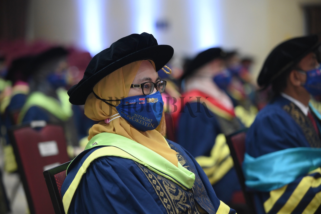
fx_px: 935
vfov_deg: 13.0
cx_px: 160
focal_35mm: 105
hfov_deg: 19.5
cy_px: 107
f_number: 2.8
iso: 2500
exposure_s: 1/125
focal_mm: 105
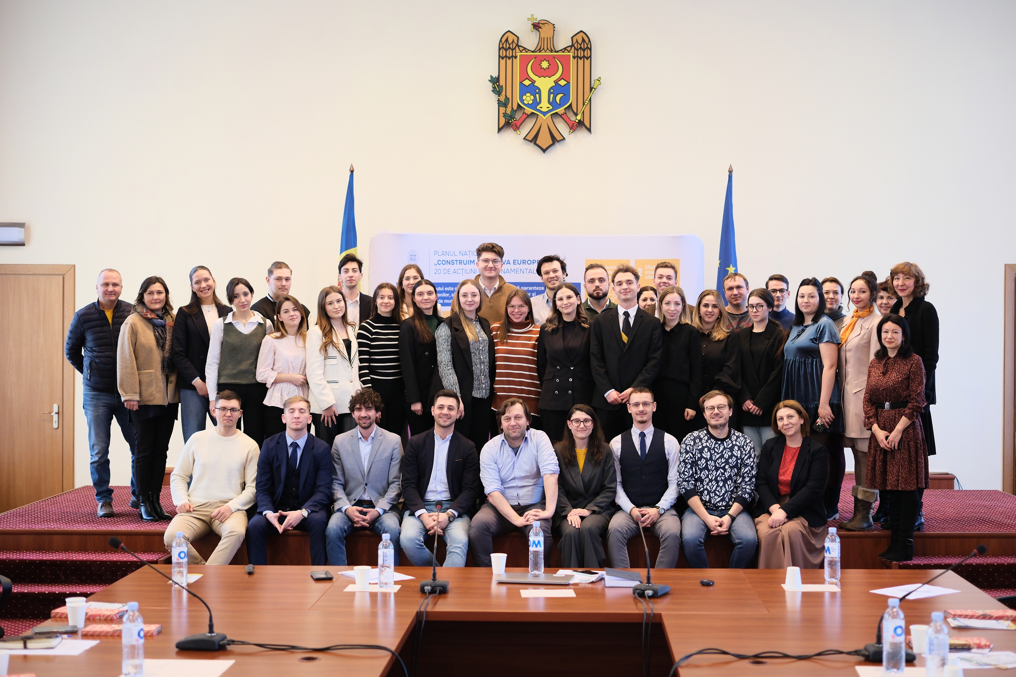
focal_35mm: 50
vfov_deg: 27.0
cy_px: 338
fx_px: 1411
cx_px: 508
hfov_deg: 39.6
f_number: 1.8
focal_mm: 33
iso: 640
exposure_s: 1/125
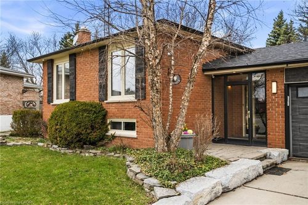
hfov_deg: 57.2
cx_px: 154
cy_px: 102
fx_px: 282
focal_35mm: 33
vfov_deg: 39.9
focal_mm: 33
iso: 320
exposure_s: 1/50
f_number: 9
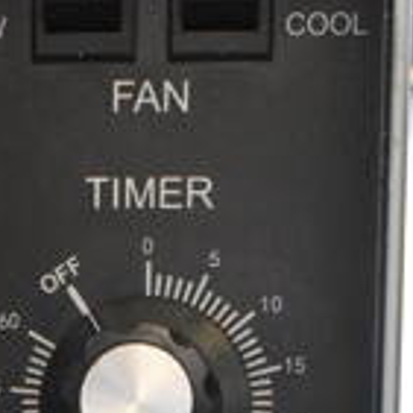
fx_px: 2011
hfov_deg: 11.7
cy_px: 836
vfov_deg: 10.7
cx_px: 105
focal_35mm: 149
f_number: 3.5
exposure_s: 1/30
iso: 2800
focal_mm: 18
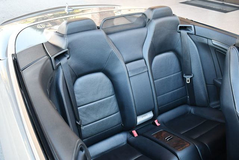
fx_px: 239
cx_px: 120
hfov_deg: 53.1
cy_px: 80
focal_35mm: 36
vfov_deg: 36.9
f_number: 3.5
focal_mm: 18
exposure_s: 1/160
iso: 800
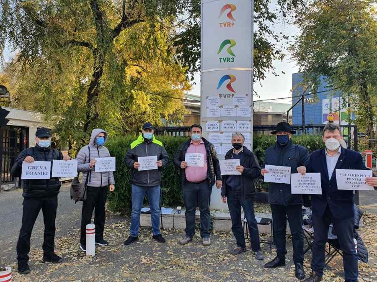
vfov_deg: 53.0
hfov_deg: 67.3
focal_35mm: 26
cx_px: 188
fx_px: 283
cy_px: 141
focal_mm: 4.32
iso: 50
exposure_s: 1/227
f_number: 2.4
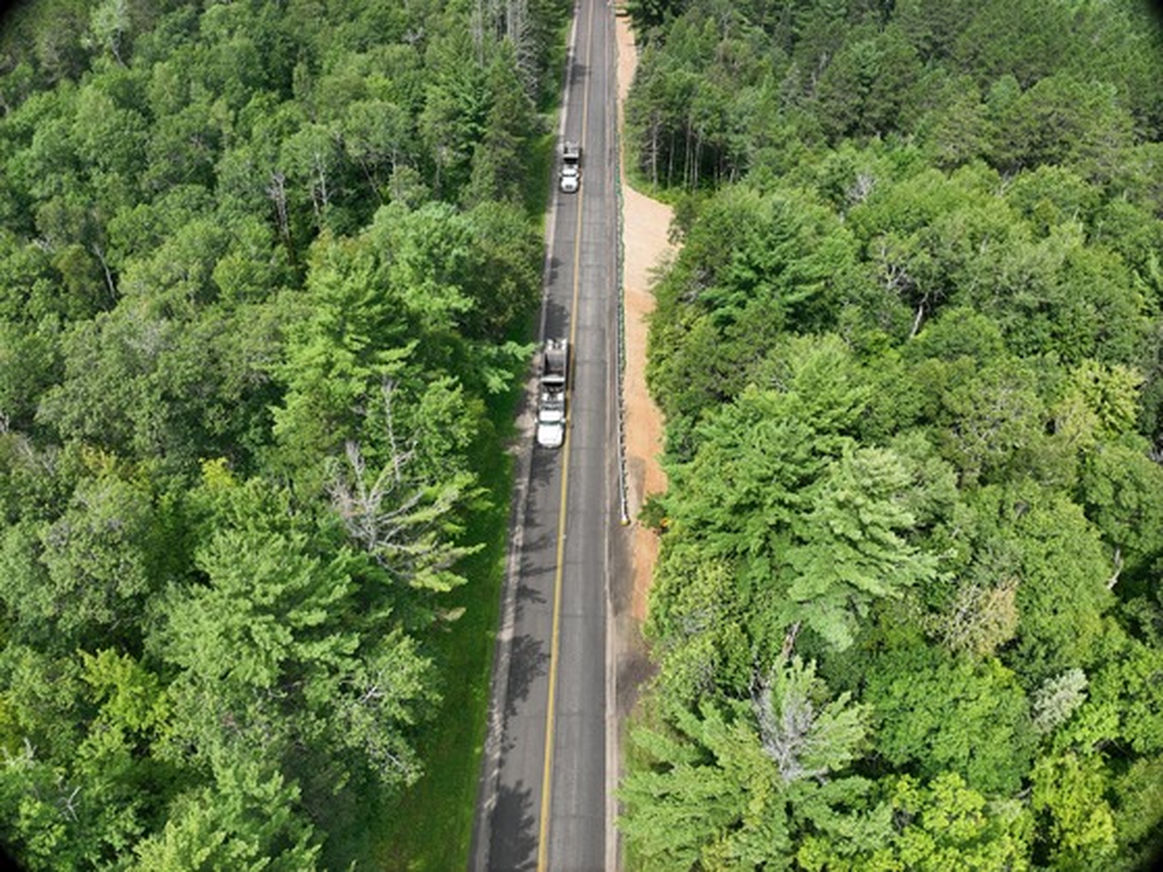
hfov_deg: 71.6
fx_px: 806
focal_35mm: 24
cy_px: 436
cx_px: 582
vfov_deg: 56.8
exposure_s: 1/1250
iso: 110
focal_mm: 12.29
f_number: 2.8
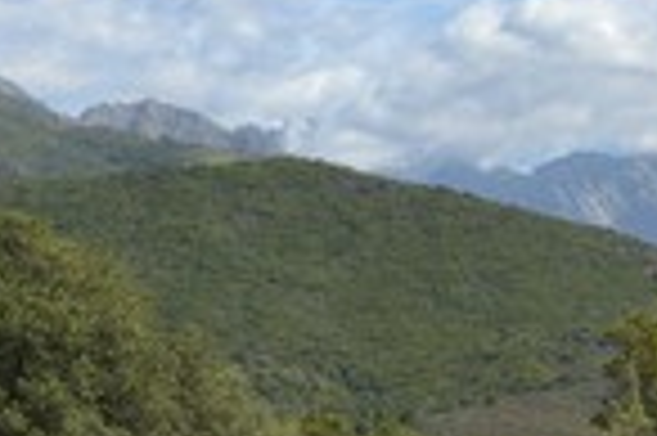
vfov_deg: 8.5
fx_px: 2935
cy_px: 274
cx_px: 436
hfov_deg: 12.8
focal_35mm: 161
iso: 200
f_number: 11
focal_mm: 56
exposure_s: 1/200
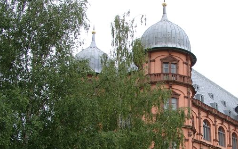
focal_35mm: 57
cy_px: 135
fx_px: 370
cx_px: 175
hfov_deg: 35.0
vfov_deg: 22.2
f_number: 4
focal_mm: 7.13
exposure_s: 1/154
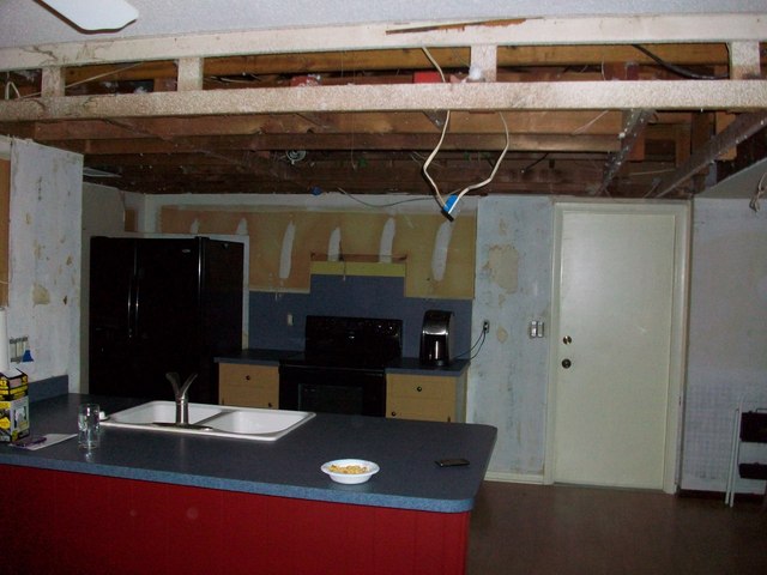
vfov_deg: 44.2
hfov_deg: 56.8
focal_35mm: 32
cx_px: 384
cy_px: 288
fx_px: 709
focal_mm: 5.7
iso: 160
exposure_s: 1/60
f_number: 2.8
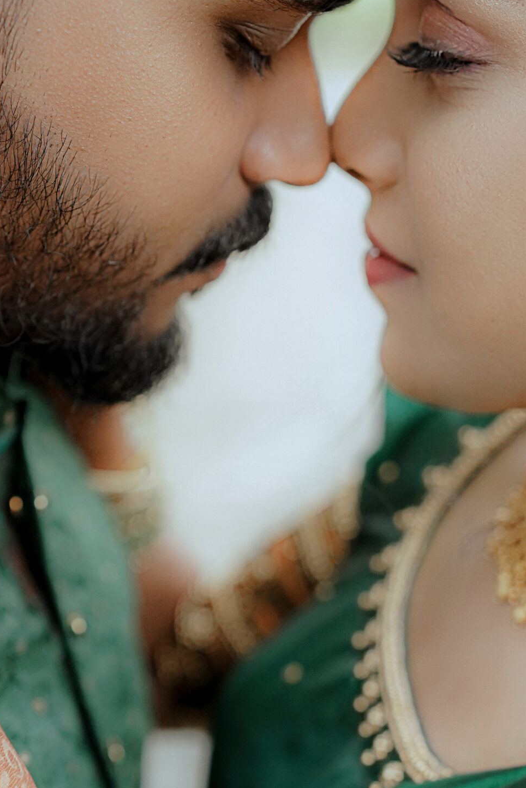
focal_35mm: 62
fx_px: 1358
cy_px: 424
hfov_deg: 21.9
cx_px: 321
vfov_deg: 32.4
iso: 2000
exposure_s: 1/2000
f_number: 2.8
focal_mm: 35
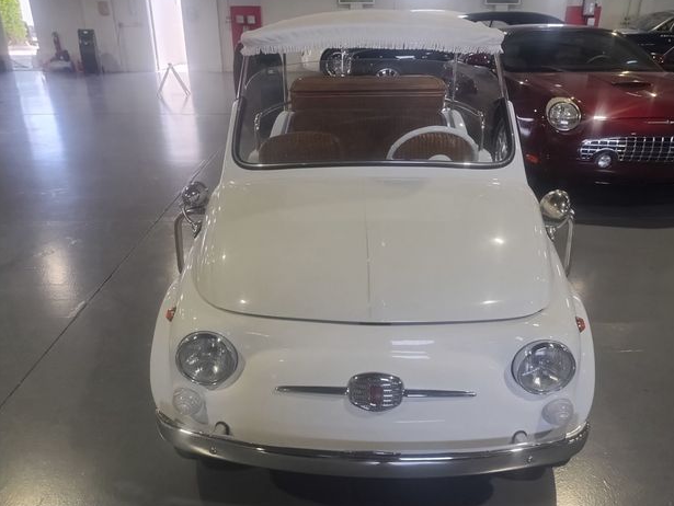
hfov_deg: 67.3
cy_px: 248
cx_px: 349
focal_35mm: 26
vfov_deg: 53.1
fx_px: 507
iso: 102
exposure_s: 1/120
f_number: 1.7
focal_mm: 4.71
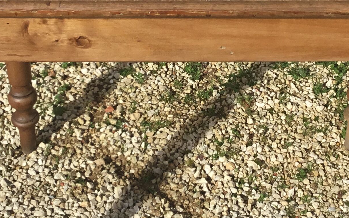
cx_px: 185
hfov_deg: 23.5
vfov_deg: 14.8
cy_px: 68
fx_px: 837
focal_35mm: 88
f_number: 2.4
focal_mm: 3.3
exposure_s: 1/1006
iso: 25
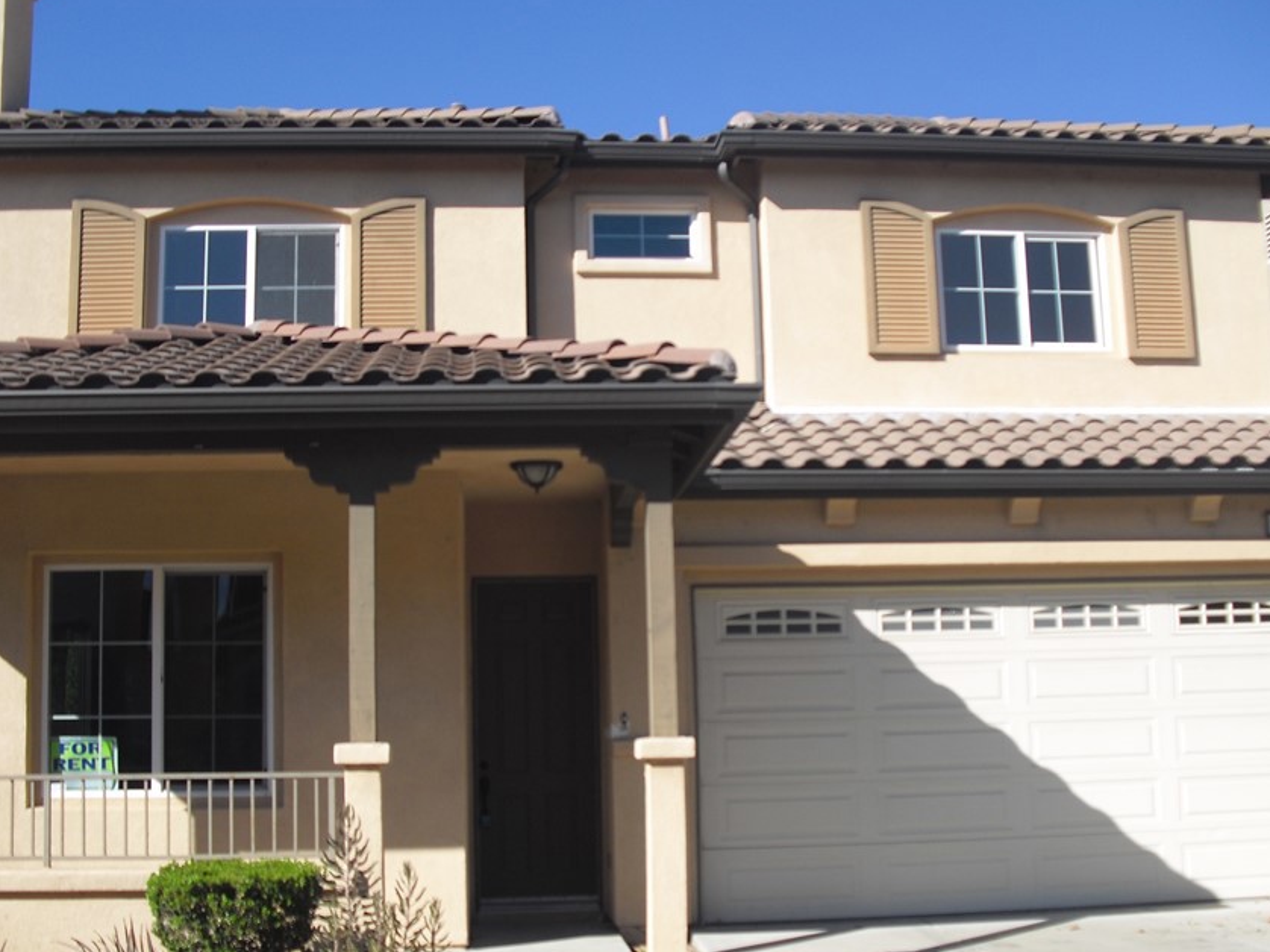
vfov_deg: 32.8
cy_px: 541
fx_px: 1614
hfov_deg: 43.0
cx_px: 624
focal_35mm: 44
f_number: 7.8
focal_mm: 6.3
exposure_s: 1/100
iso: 64
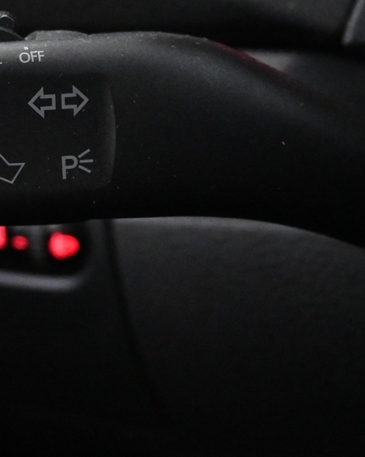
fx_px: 1226
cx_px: 39
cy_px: 115
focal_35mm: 91
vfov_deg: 20.9
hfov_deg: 16.7
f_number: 4
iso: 7200
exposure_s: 1/30
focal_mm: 21.5
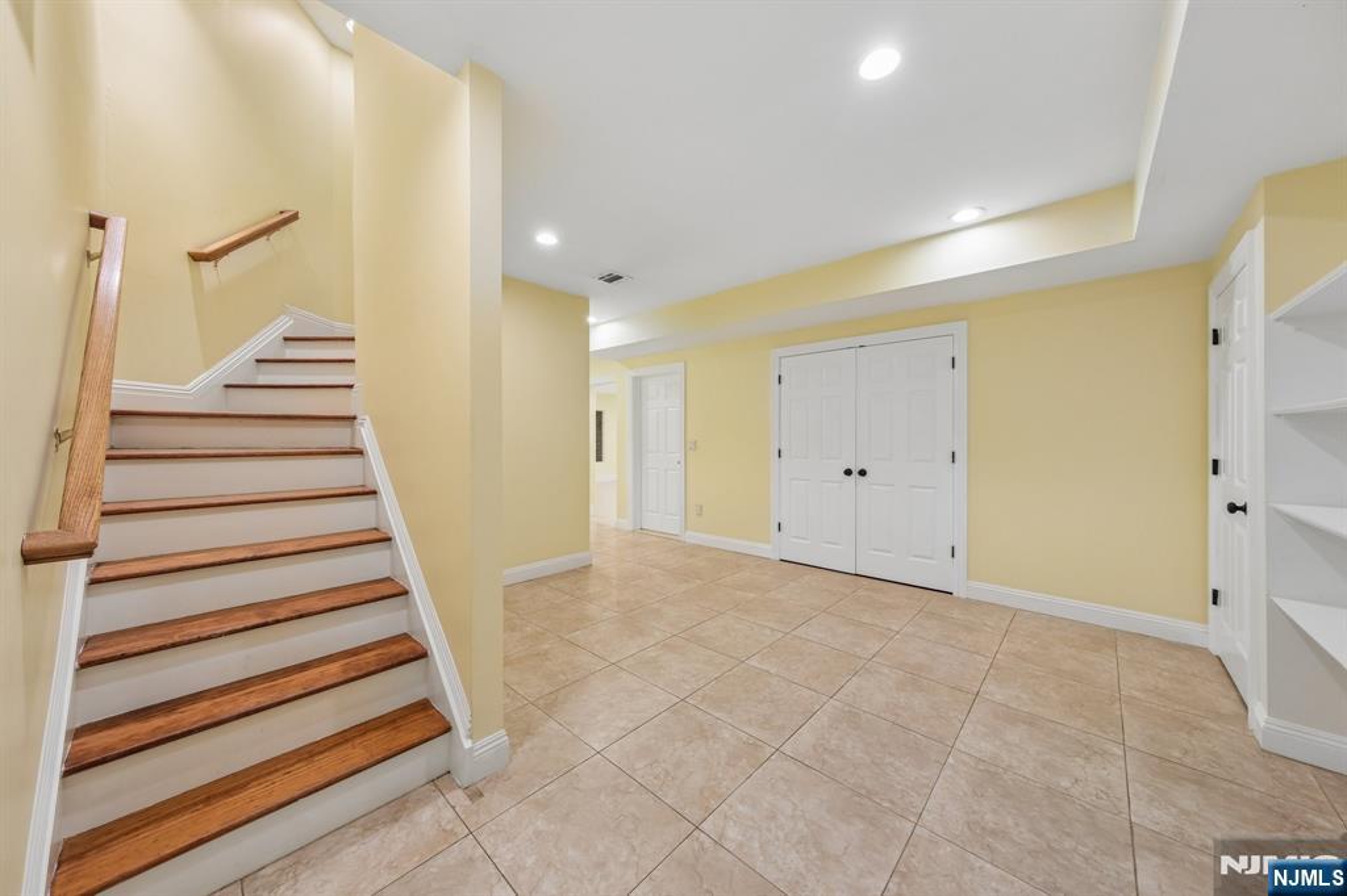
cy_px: 448
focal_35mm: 12
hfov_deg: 112.6
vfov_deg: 90.0
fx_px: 449
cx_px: 674
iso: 400
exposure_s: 1/13
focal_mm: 8
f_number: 8
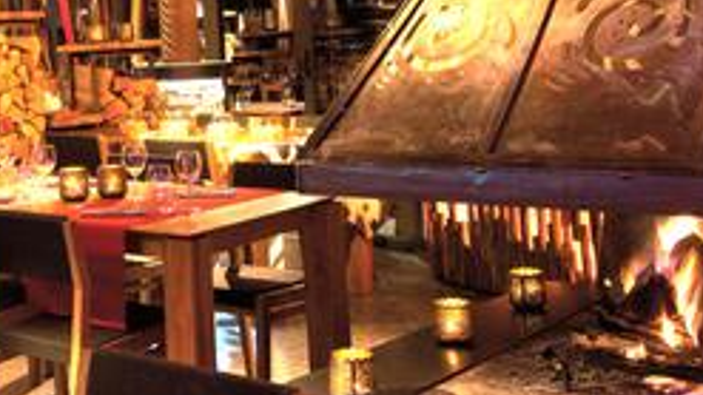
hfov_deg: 30.8
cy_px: 28
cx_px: 61
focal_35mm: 65
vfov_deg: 18.2
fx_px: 1212
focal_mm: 17
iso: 200
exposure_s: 3
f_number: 13
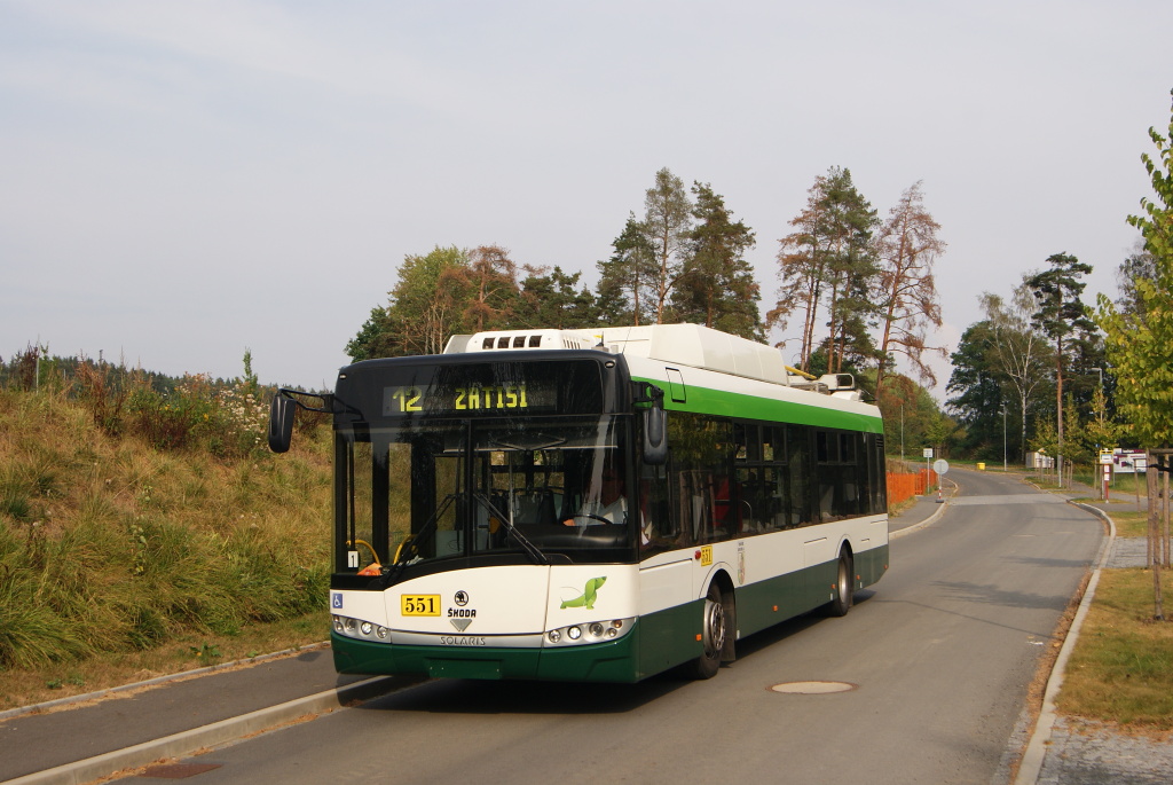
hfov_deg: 24.6
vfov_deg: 16.6
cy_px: 392
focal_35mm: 82
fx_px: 2691
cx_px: 586
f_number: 9
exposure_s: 1/500
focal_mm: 55
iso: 200
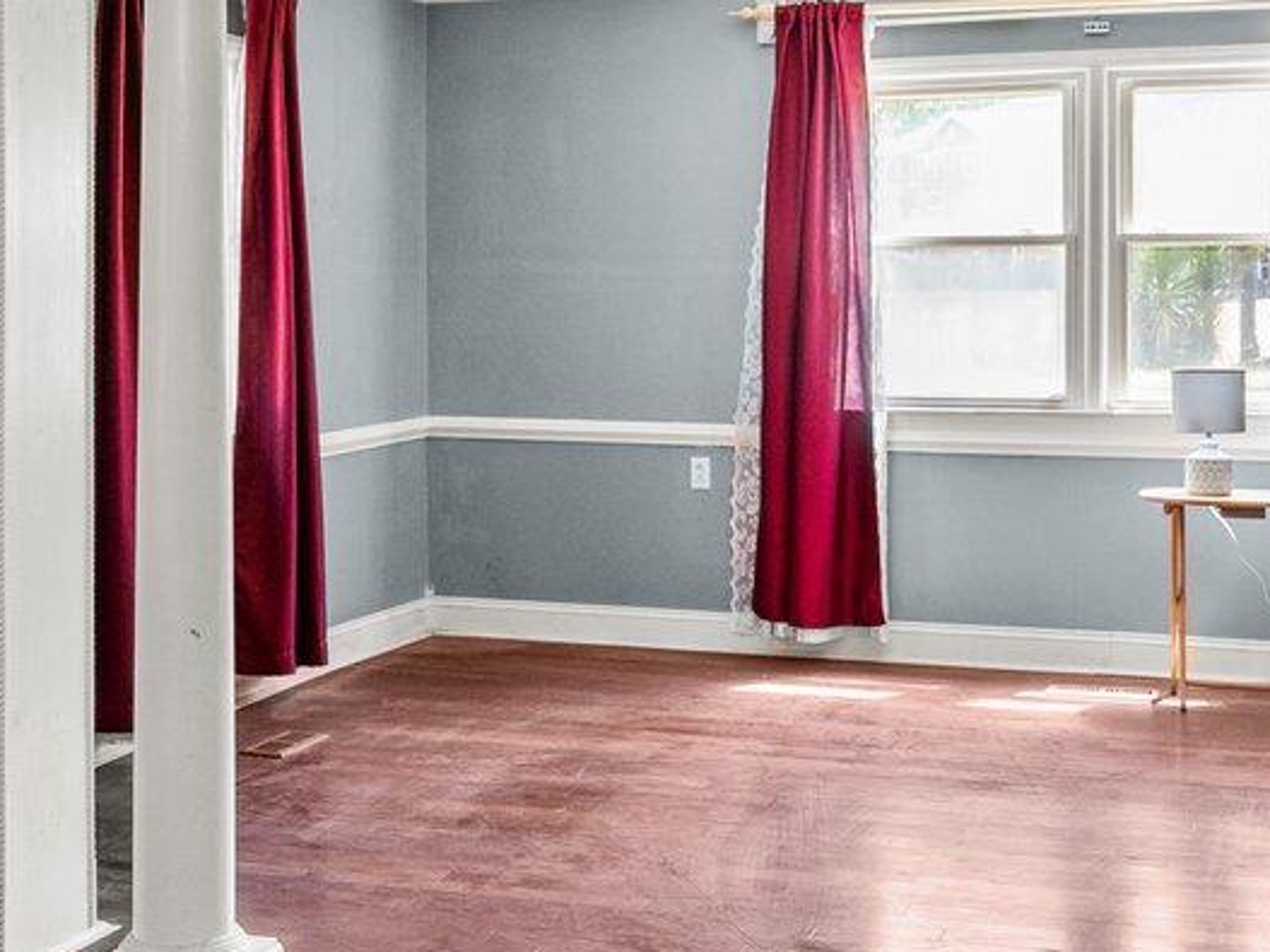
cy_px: 292
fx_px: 2054
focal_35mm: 56
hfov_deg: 34.3
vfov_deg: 25.9
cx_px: 545
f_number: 6.3
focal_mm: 15
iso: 400
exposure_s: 1/15
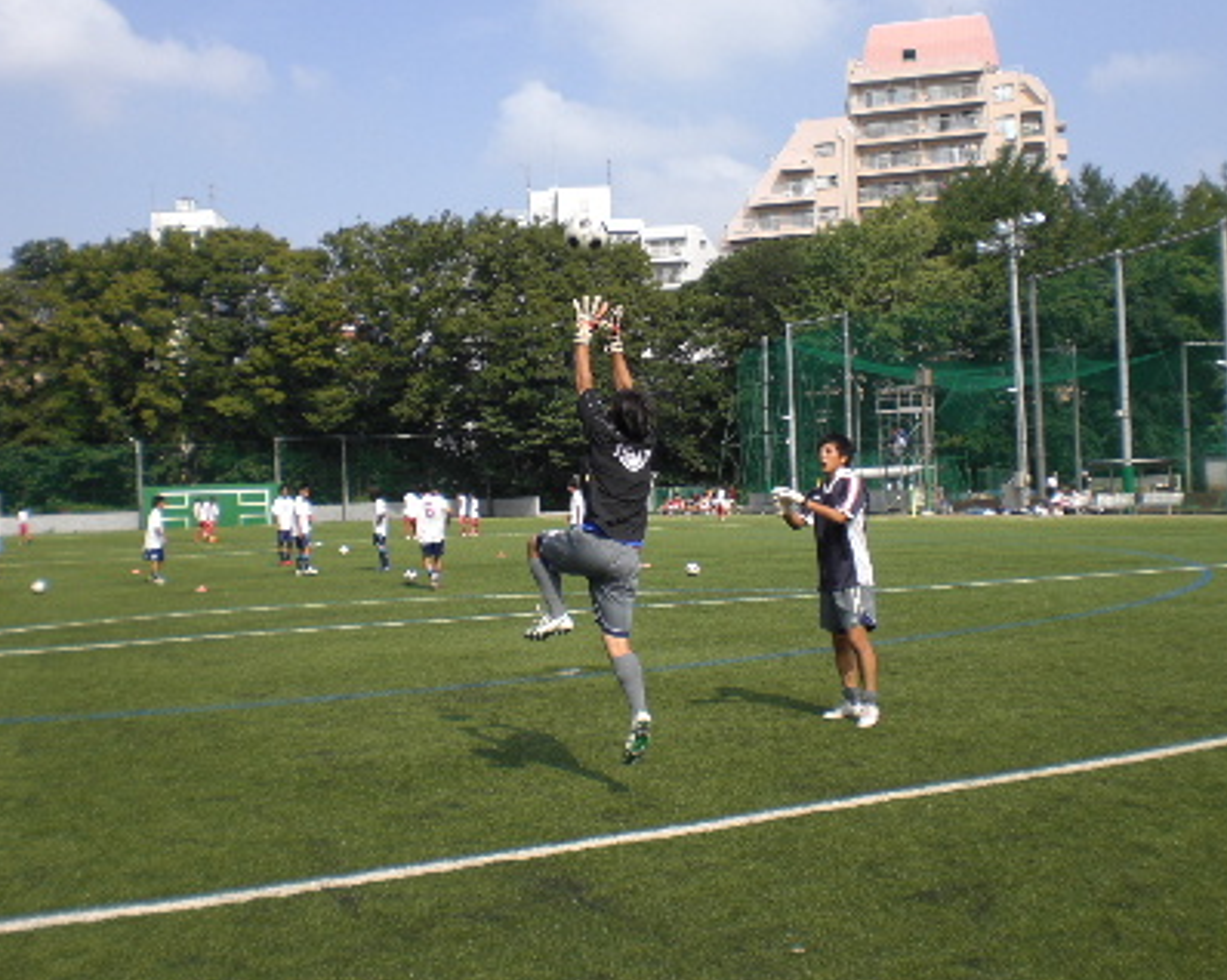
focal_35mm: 41
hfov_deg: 44.8
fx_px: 1488
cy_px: 499
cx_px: 620
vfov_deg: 36.5
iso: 50
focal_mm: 6.3
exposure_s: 1/250
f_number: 4.4
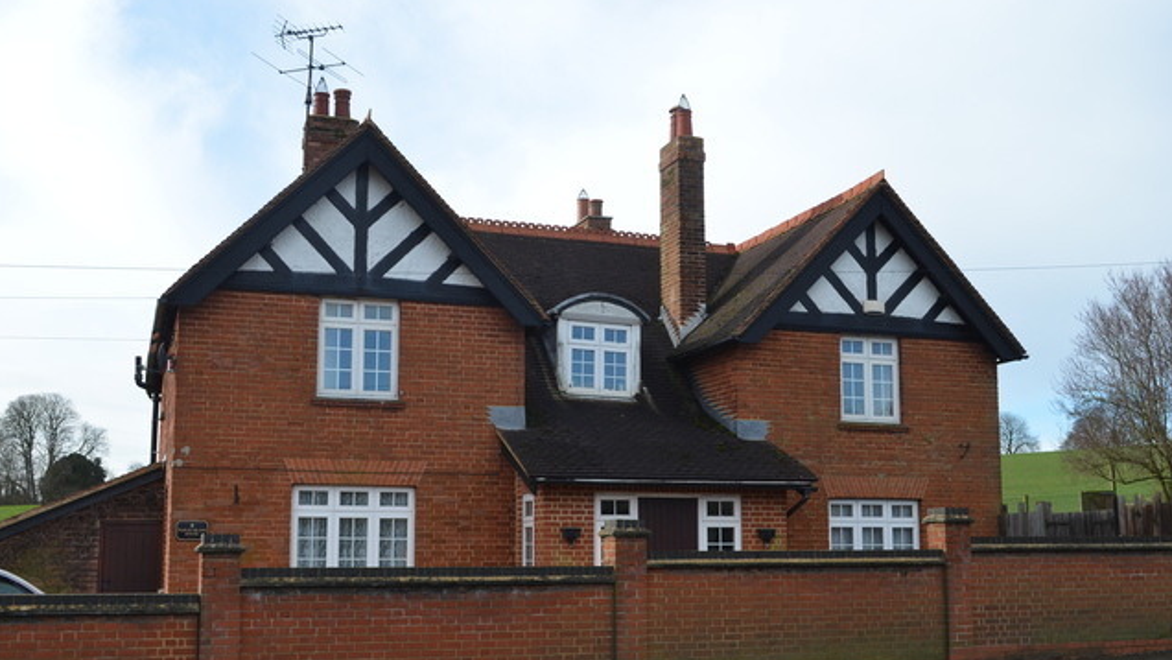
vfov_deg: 29.0
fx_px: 1274
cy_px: 379
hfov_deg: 49.4
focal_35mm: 41
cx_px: 584
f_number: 8
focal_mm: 26
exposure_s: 1/250
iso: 180
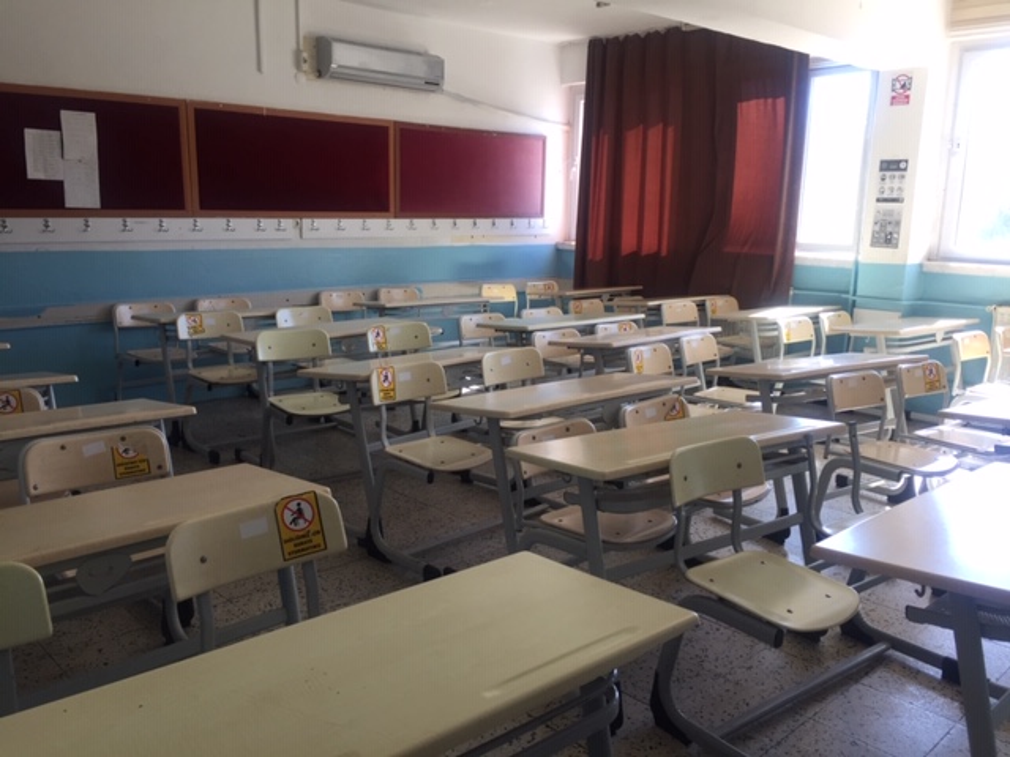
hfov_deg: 61.7
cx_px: 505
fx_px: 846
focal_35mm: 29
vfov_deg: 48.2
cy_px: 378
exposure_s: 1/100
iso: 40
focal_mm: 4.15
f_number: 2.2
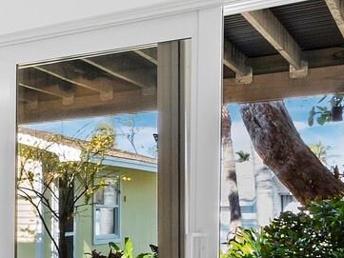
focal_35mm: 62
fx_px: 616
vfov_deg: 23.3
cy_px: 203
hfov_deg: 23.7
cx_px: -192
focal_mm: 7
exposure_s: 1/2.5
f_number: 11
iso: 400
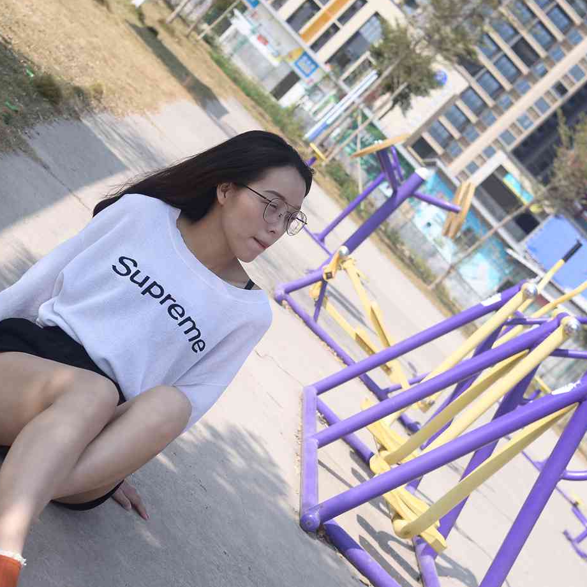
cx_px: 205
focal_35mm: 63
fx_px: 1209
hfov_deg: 27.2
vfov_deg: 27.1
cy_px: 408
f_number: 5.6
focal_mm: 35
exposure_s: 1/1000
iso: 160
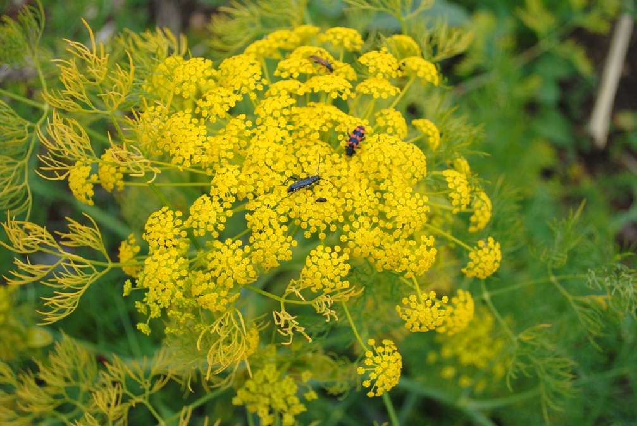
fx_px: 957
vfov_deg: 25.1
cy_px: 213
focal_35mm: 54
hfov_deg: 36.8
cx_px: 318
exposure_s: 1/500
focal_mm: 36
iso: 200
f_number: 5
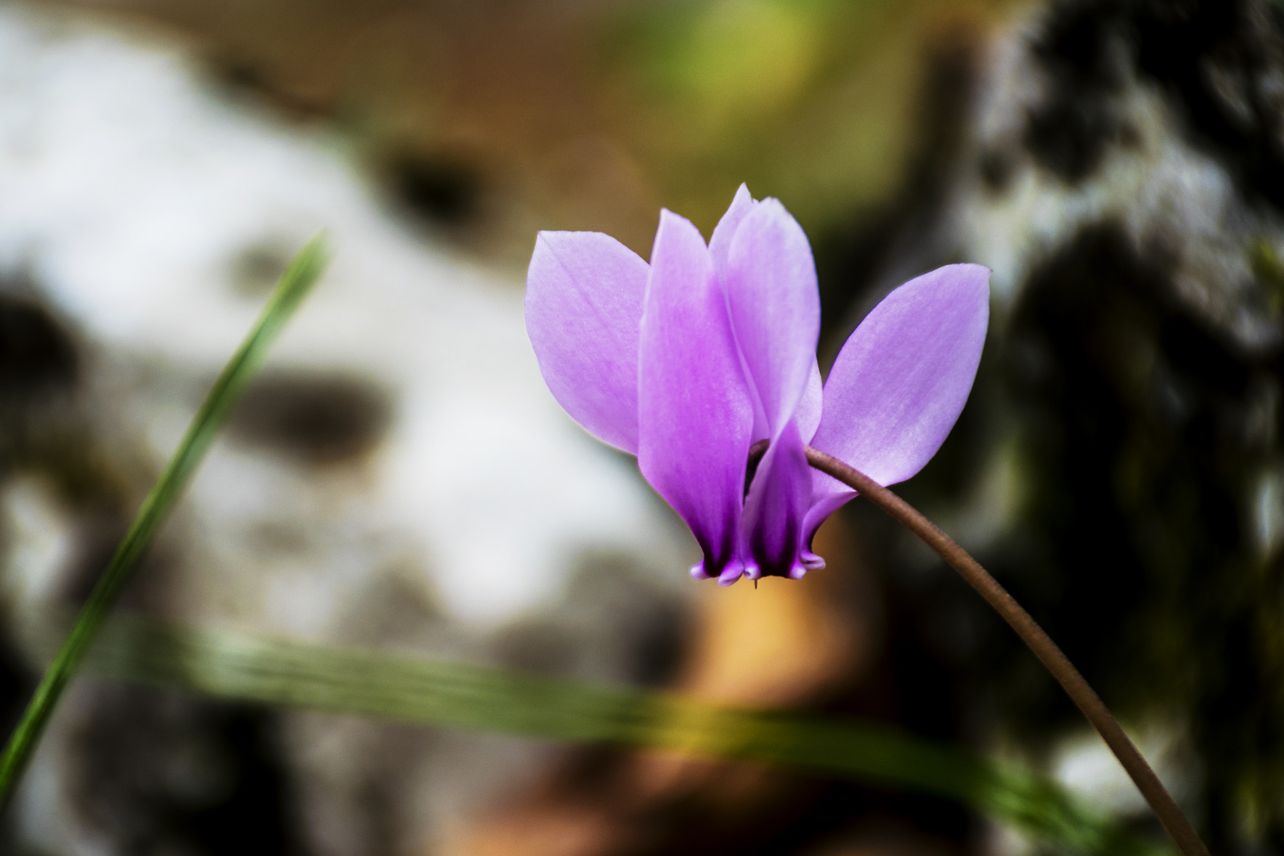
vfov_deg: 4.8
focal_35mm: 285
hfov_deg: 7.2
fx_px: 10165
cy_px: 504
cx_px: 535
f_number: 5.6
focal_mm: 140
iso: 125
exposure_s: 1/20
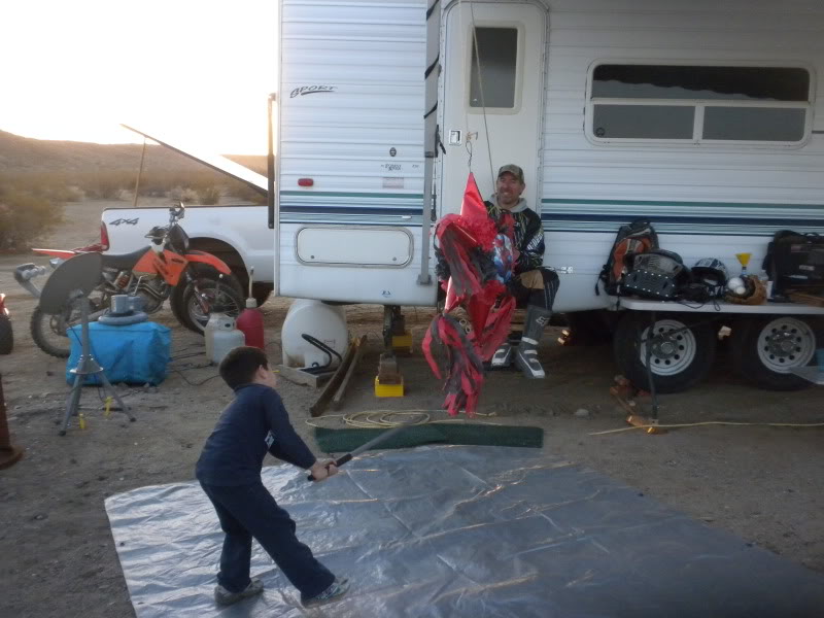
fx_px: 881
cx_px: 412
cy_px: 309
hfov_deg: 50.1
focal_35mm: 37
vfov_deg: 38.7
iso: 400
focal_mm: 6.6
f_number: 3.5
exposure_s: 1/226
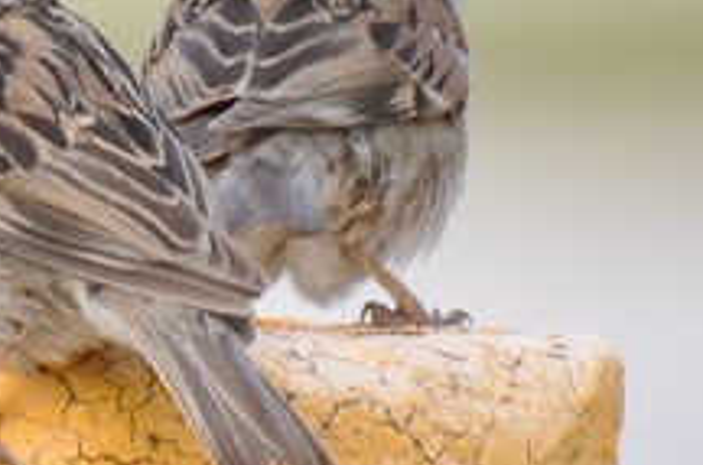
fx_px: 20322
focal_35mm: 1043
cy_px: 146
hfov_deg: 2.0
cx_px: 7
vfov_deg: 1.3
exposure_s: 1/80
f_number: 6.3
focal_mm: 300
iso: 200
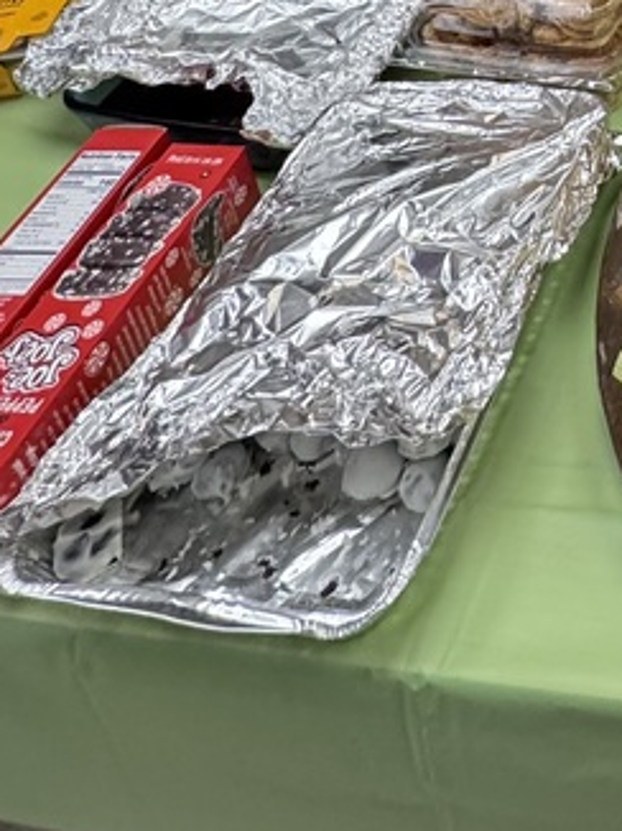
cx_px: 946
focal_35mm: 44
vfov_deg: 27.4
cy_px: -451
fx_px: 1056
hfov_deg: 24.8
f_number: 2.2
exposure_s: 1/120
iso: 250
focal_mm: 2.22
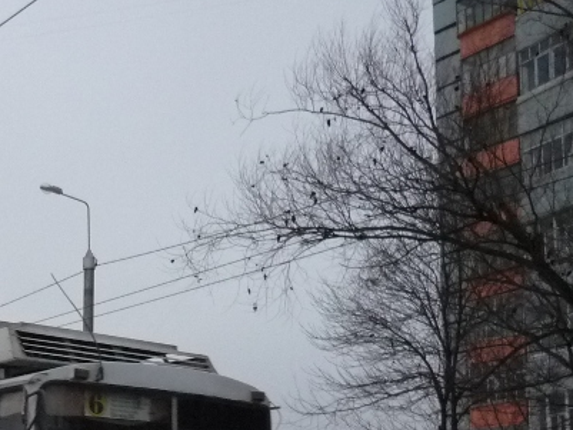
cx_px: -6
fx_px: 1225
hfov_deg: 25.0
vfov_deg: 19.3
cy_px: 438
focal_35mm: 74
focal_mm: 5.5
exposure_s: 1/250
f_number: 2.8
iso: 400
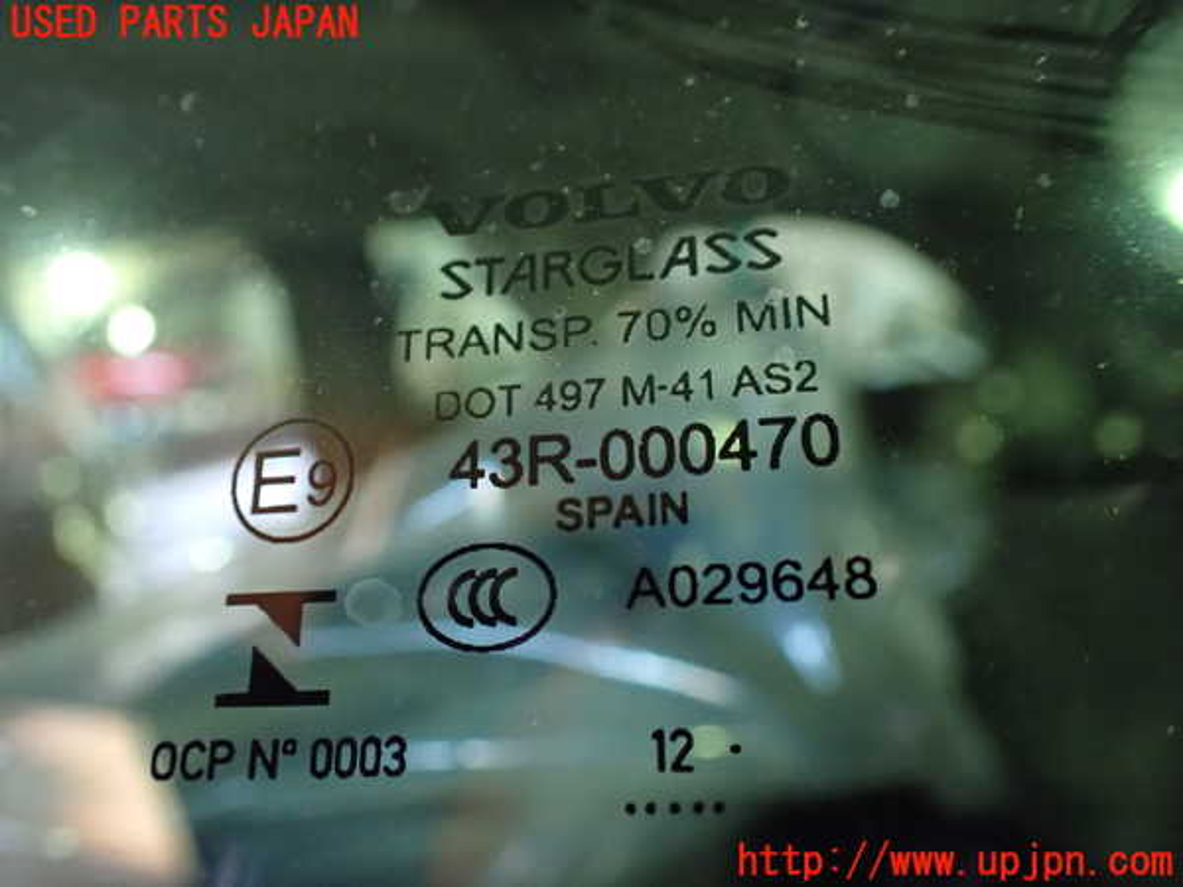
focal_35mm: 30
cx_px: 592
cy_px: 444
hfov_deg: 60.0
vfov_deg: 46.8
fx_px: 1025
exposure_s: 1/30
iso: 1250
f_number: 2.3
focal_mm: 5.4
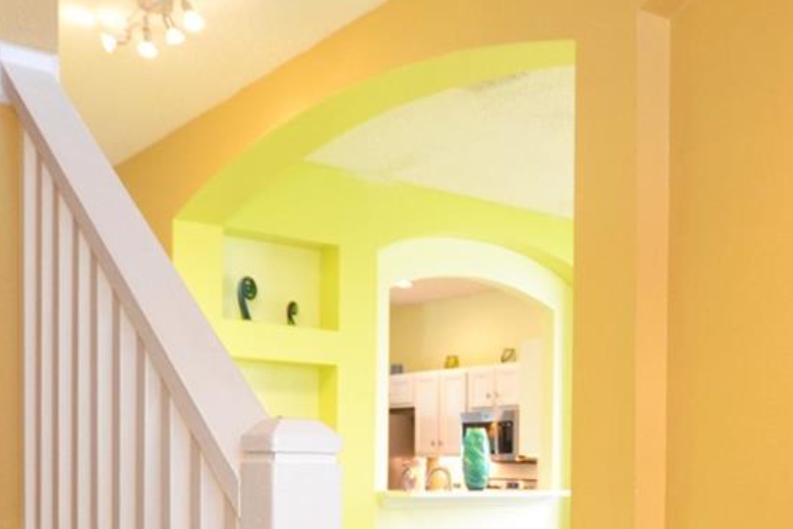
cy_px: 491
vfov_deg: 29.7
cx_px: 595
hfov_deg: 43.9
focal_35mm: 43
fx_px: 947
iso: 900
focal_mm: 10
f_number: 4
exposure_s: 1/60
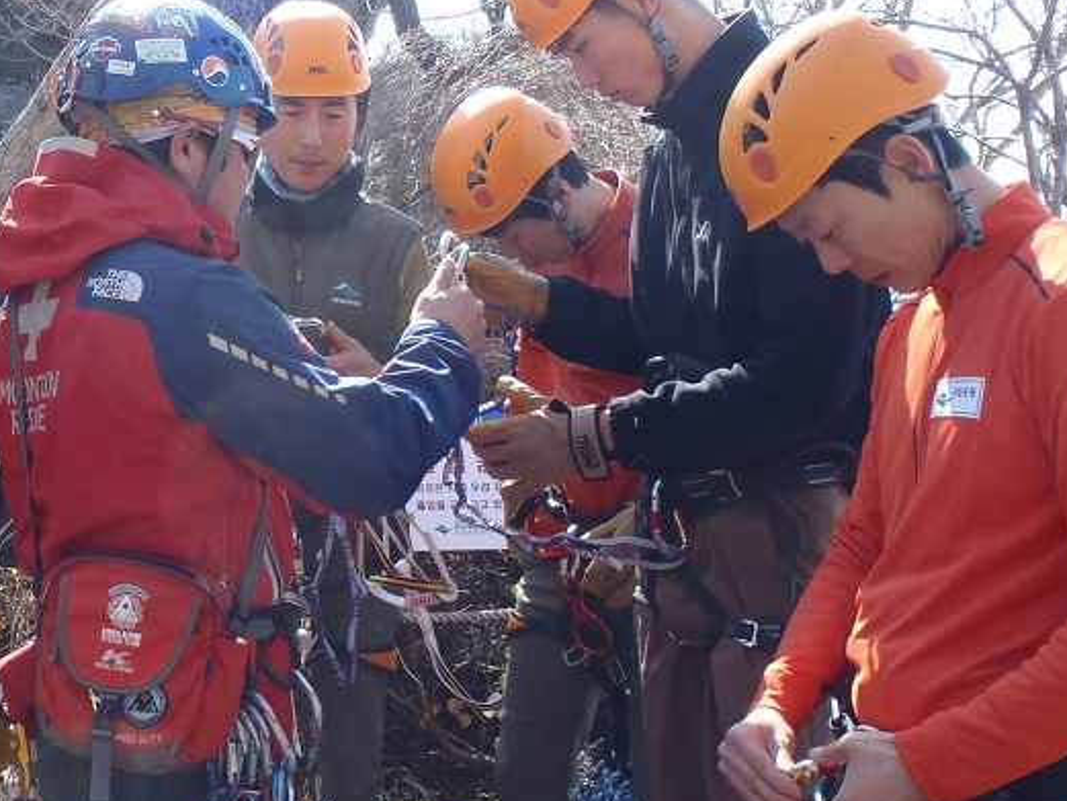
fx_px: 1696
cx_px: 305
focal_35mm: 55
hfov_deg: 34.4
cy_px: 270
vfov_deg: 26.4
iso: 80
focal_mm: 5
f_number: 3.9
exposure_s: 1/160
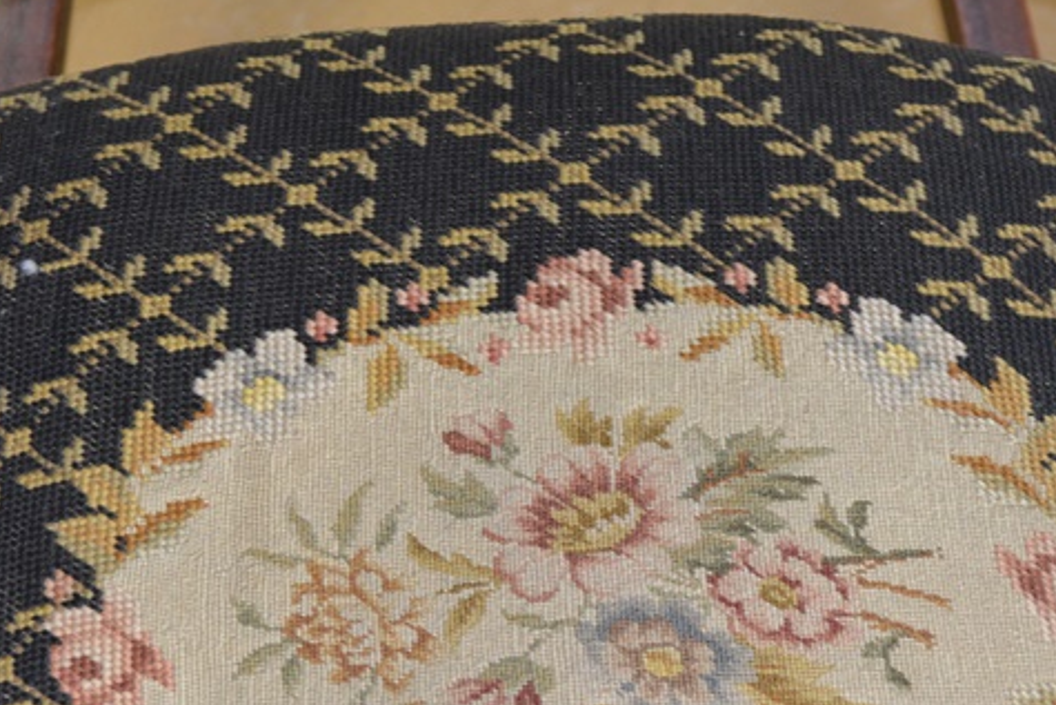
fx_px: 3169
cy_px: 638
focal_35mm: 108
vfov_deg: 12.6
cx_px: 545
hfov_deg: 18.9
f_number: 5
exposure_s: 1/60
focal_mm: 38
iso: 1250
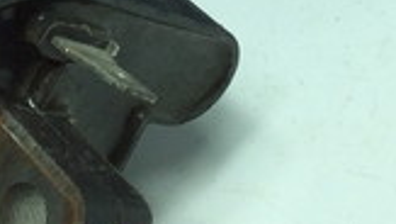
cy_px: -129
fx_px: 1345
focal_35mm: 128
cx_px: 197
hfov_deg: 16.7
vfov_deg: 9.2
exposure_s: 1/427
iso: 32
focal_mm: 3.3
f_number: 2.4
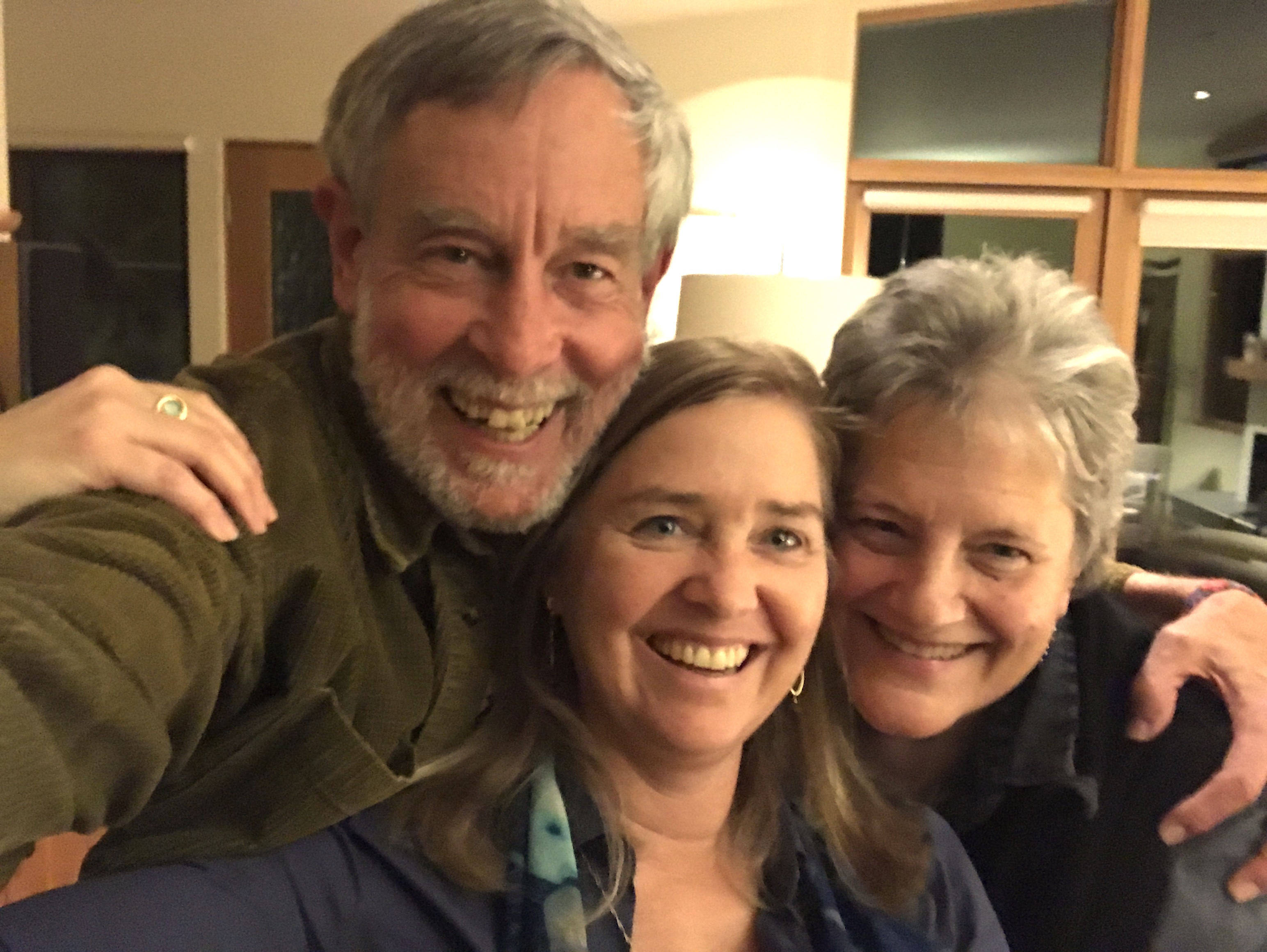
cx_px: 634
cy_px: 476
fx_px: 1172
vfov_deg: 44.2
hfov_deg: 56.8
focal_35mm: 32
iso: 1000
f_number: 2.2
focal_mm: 2.87
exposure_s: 1/15
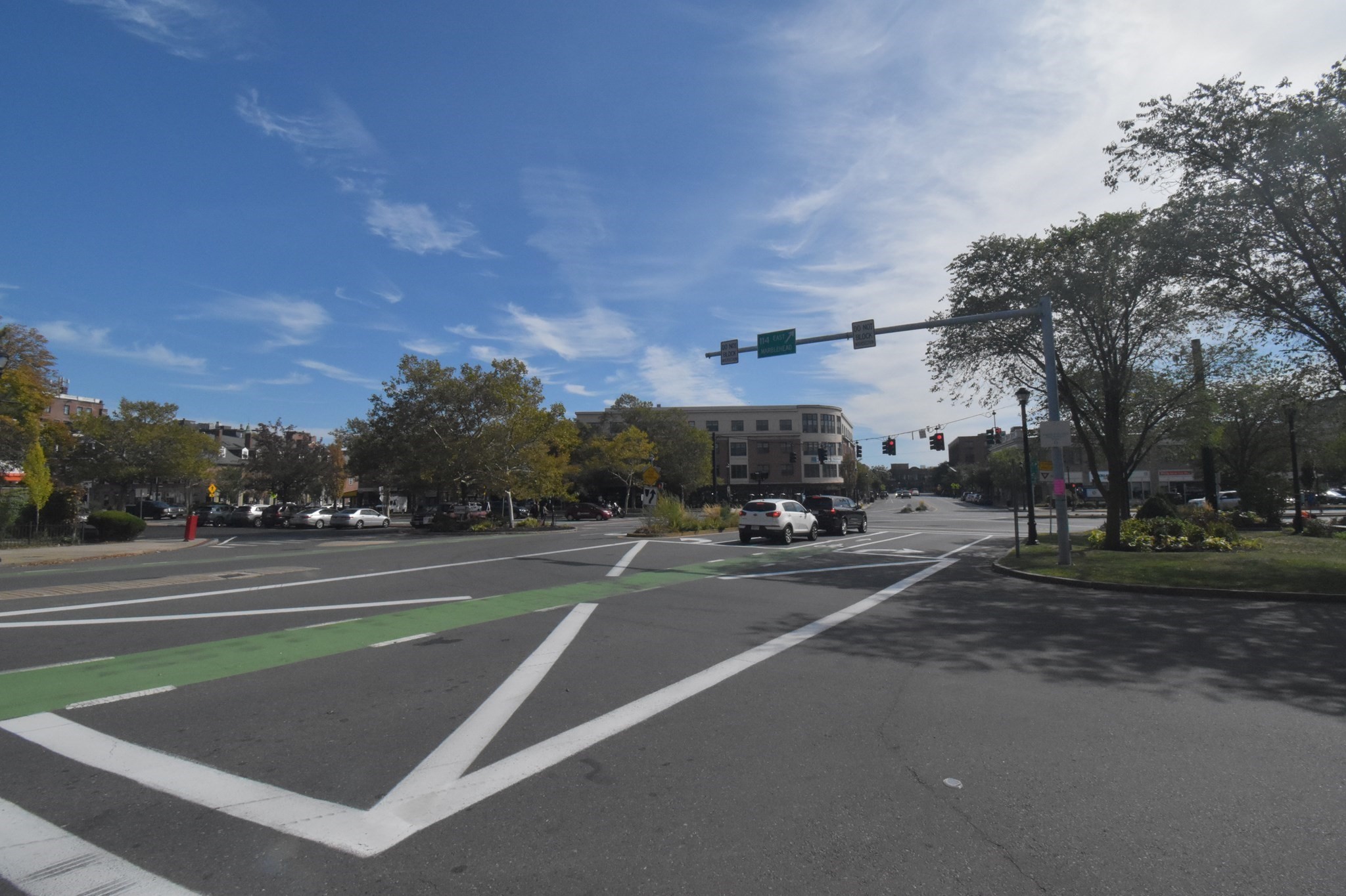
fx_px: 561
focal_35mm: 15
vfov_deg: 77.3
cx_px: 673
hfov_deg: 100.4
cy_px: 448
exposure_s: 1/2000
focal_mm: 10
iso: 2500
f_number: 16
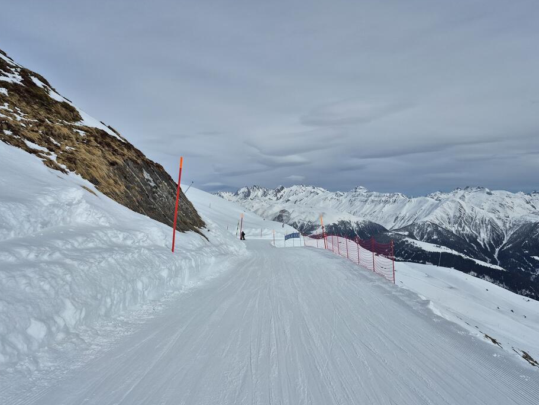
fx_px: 405
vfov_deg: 53.0
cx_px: 277
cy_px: 222
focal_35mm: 26
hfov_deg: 67.3
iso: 25
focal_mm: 5.4
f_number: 1.8
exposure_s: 1/7488
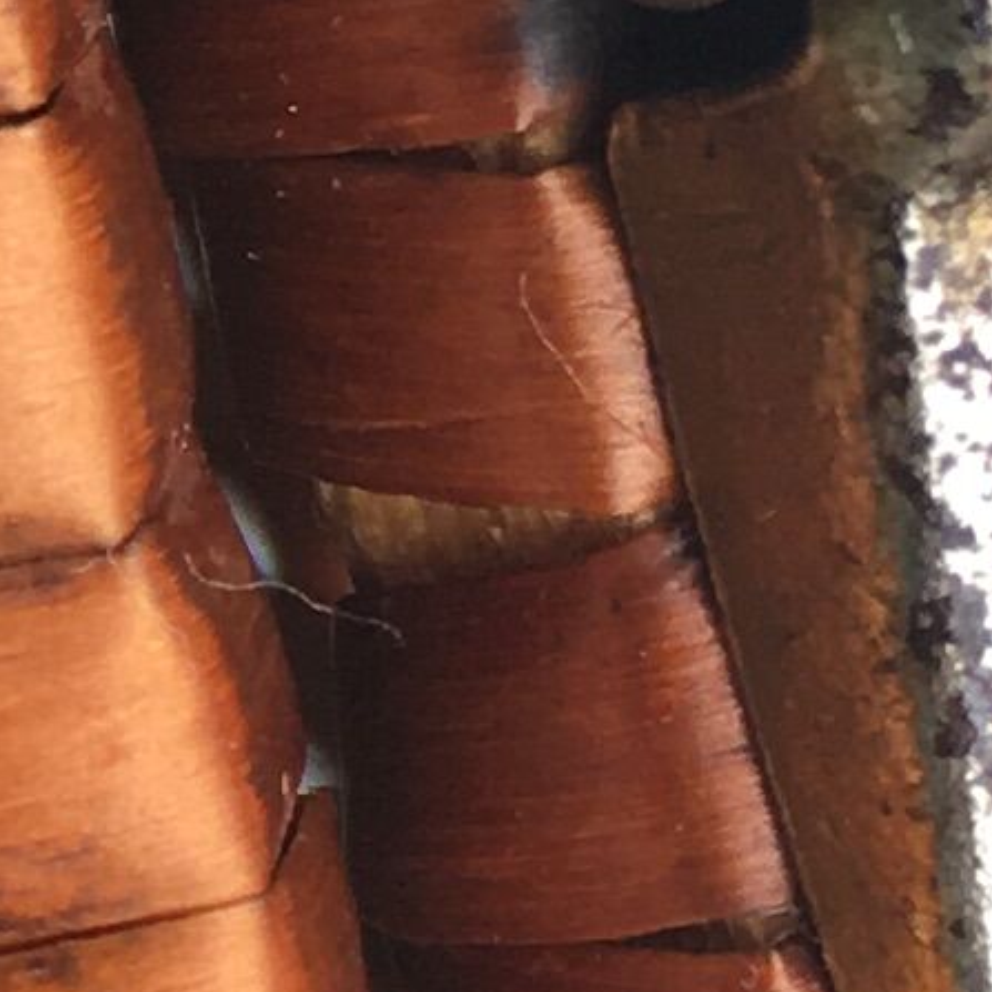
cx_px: -2059
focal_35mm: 231
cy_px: 386
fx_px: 7489
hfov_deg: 6.8
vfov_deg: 7.6
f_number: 2.2
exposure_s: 1/340
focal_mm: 4.15
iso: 25
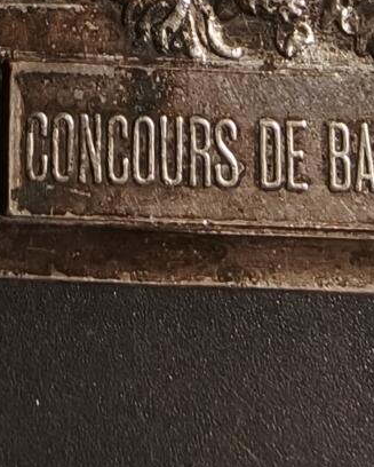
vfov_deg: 17.8
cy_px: -184
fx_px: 1368
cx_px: 215
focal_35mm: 99
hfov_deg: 15.6
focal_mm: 2.32
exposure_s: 1/100
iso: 160
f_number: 2
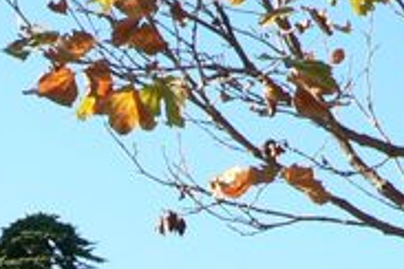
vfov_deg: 7.5
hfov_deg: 11.5
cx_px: 40
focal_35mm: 177
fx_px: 1986
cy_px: 527
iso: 80
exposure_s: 1/200
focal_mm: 6.5
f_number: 4
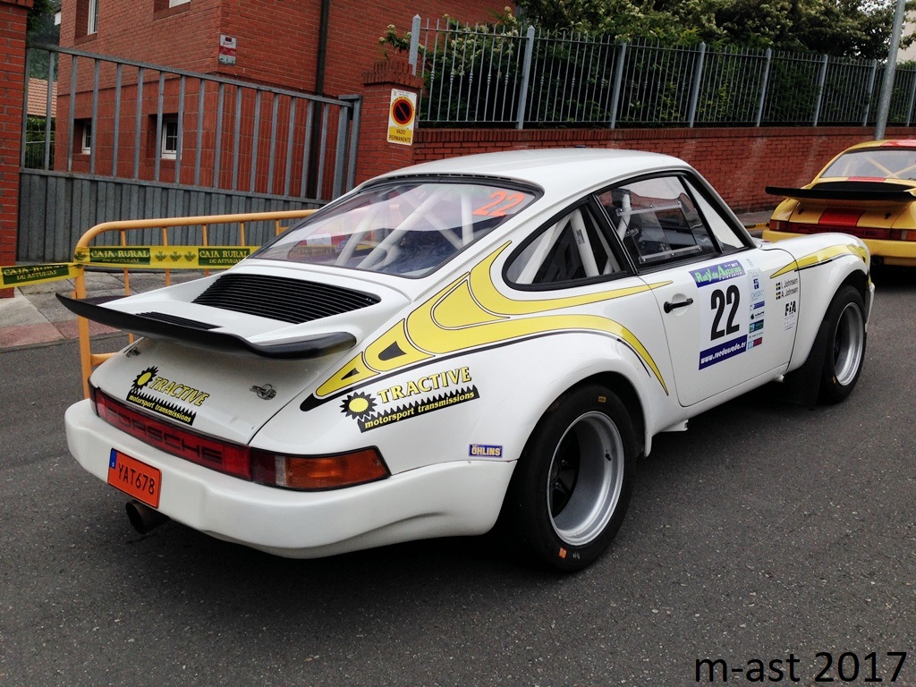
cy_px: 344
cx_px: 458
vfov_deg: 42.9
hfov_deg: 55.4
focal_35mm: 33
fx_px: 873
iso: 50
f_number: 2.4
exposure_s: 1/497
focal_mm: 4.12
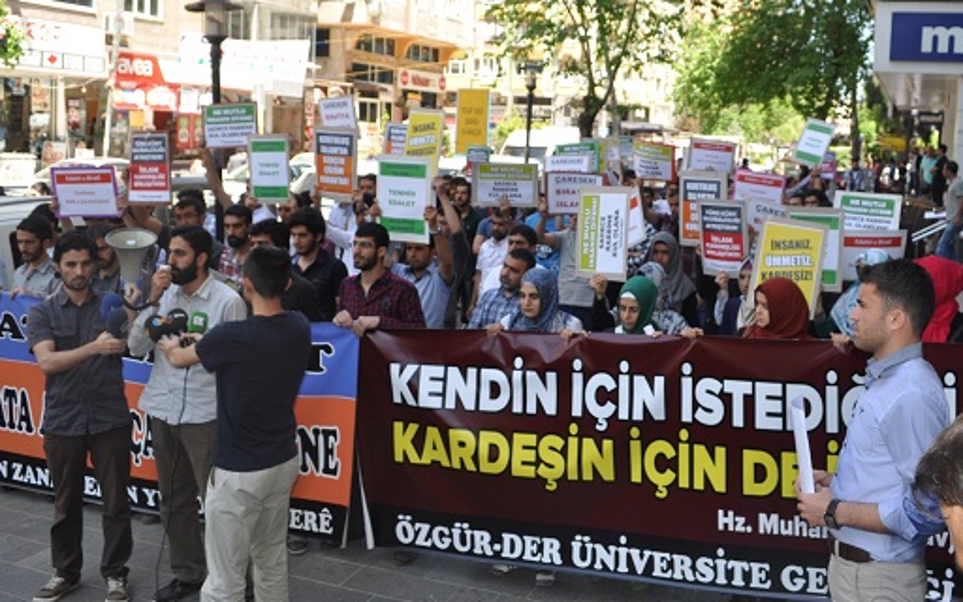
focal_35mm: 36
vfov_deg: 35.0
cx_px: 549
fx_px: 945
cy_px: 204
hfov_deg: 53.8
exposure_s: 1/200
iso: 200
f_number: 5.6
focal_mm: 18
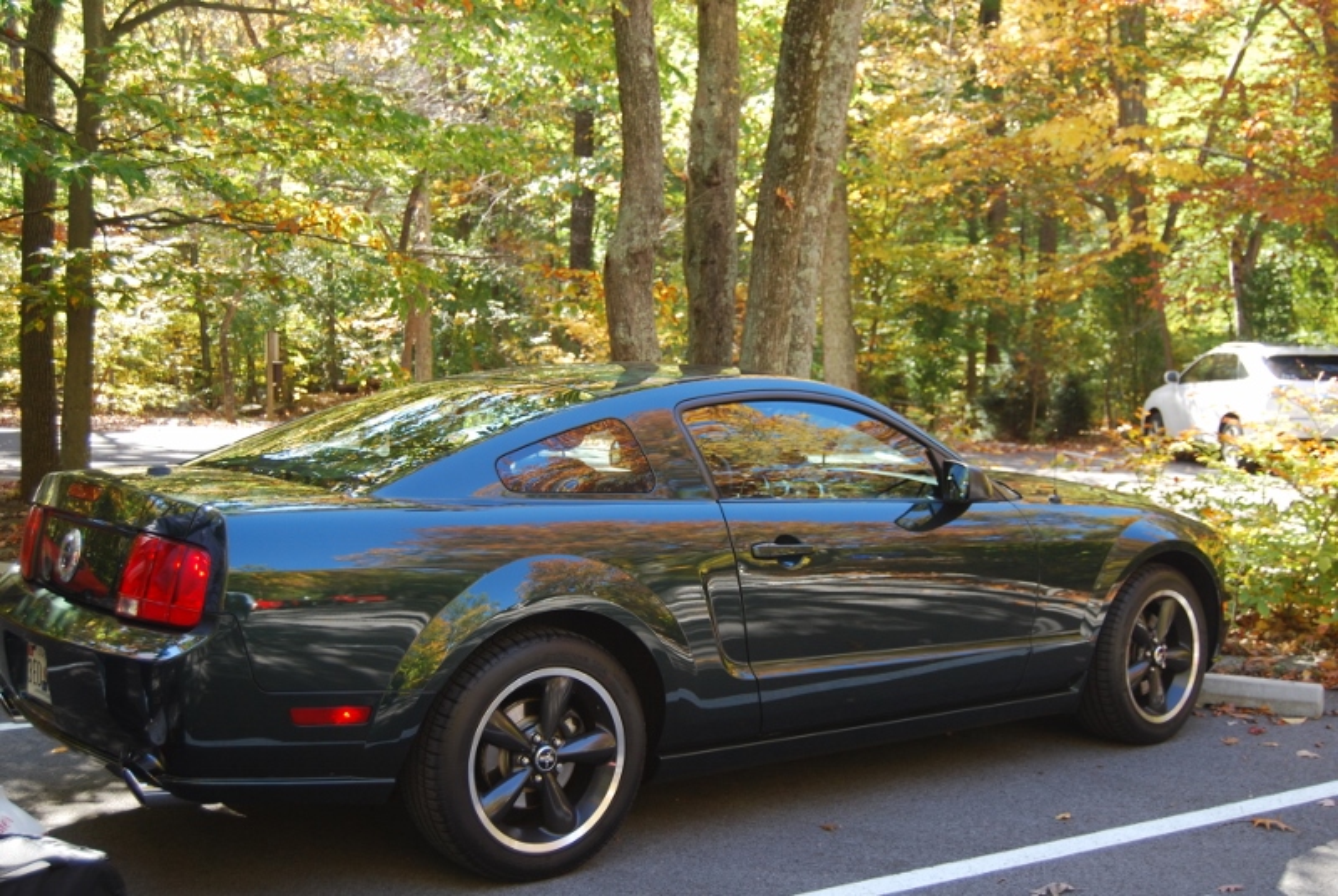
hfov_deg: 46.3
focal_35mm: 42
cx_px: 669
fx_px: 1563
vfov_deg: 32.0
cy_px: 448
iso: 200
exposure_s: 1/60
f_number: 4.2
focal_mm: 28
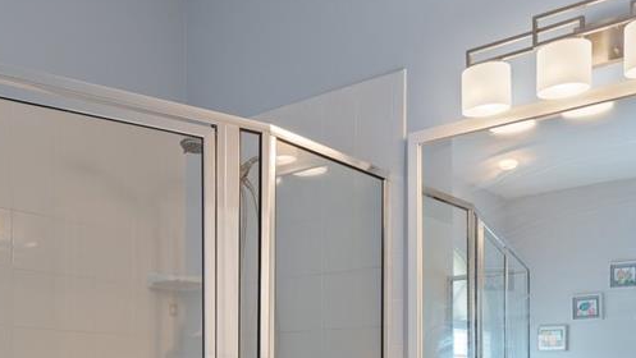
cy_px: 381
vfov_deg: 25.9
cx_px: 413
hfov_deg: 46.7
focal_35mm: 43
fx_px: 725
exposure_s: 1.3
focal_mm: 17
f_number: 8
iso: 320
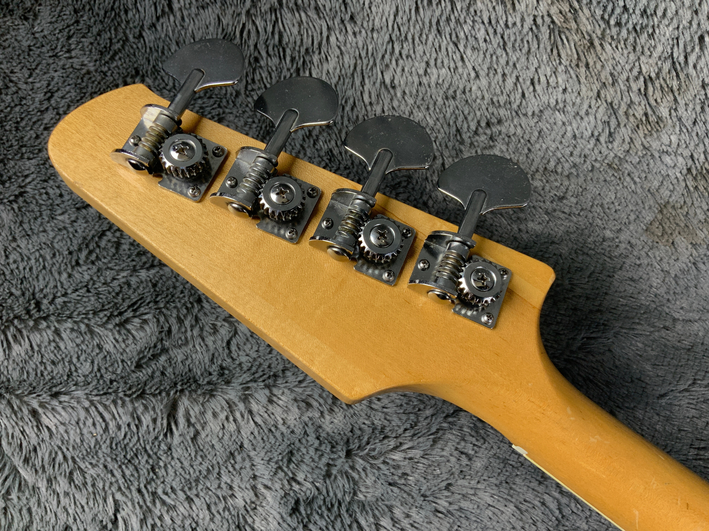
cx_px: 354
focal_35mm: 29
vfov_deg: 48.2
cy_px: 266
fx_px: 594
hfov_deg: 61.7
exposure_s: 1/50
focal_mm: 3
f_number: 1.8
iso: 40
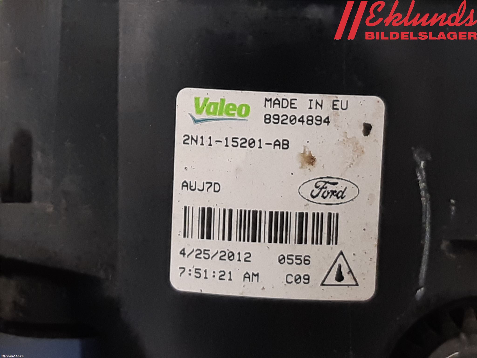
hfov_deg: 67.3
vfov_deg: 53.1
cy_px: 179
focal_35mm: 26
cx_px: 238
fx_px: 358
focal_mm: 3.93
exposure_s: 1/50
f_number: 1.7
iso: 160
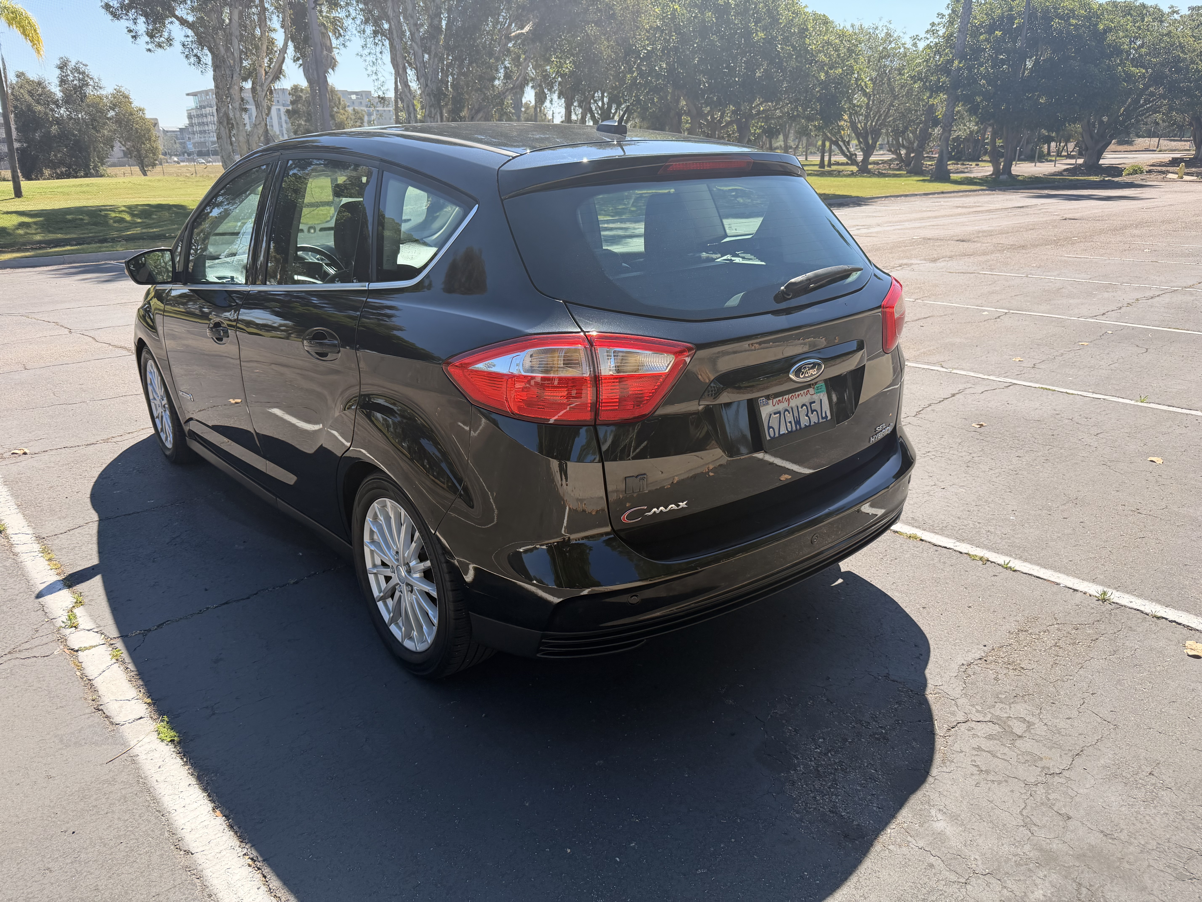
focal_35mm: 24
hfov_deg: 71.6
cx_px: 601
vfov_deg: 56.8
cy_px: 451
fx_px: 833
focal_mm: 6.76
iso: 100
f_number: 1.78
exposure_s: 1/2370
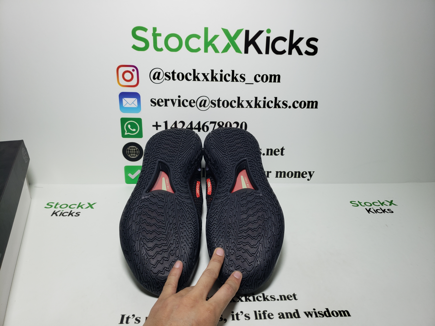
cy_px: 163
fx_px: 327
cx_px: 218
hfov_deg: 67.3
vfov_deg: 53.1
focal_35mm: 26
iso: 50
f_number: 1.5
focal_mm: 4.3
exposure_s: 1/405
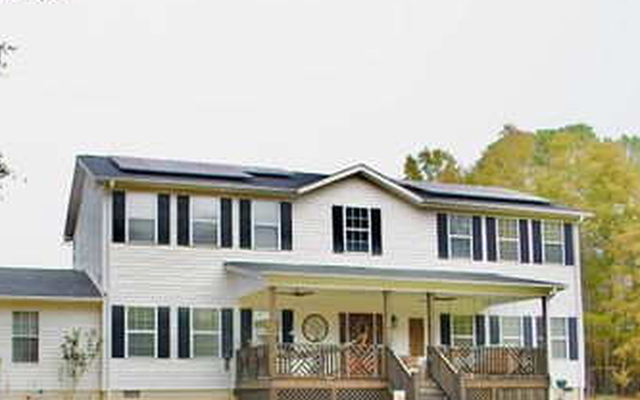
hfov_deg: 42.9
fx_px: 802
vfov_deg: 27.5
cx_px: 215
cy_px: 311
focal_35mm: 46
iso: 100
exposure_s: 1/125
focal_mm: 20
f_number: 5.6
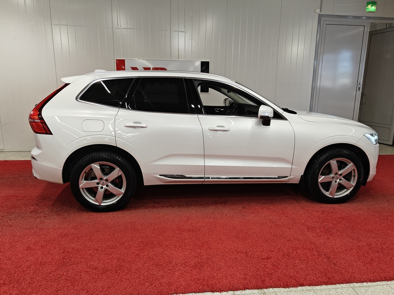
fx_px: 296
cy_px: 148
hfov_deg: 67.3
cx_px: 197
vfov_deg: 53.1
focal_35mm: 26
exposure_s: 1/100
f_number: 1.8
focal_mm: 5.59
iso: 50
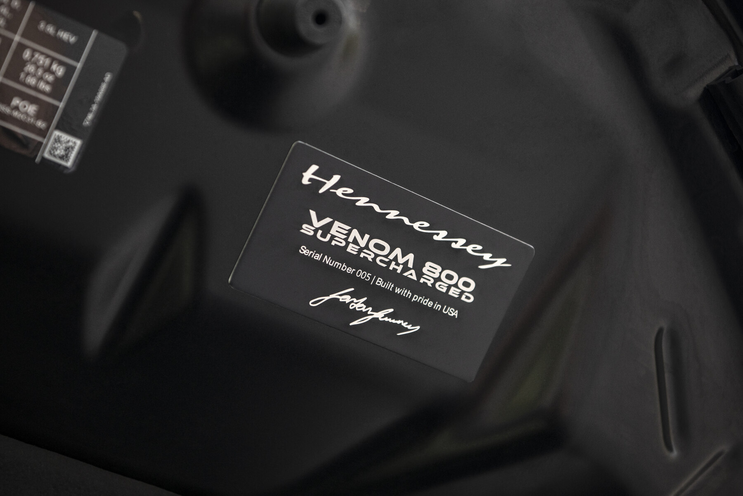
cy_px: 248
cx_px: 372
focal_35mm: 70
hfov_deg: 28.8
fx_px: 1445
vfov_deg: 19.5
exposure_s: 1/40
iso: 800
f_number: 4
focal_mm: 70
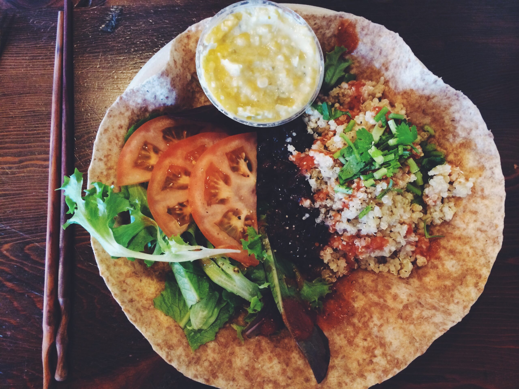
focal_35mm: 30
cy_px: 194
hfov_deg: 60.0
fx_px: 450
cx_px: 260
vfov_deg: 46.8
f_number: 2.2
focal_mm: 4.12
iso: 320
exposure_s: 1/15
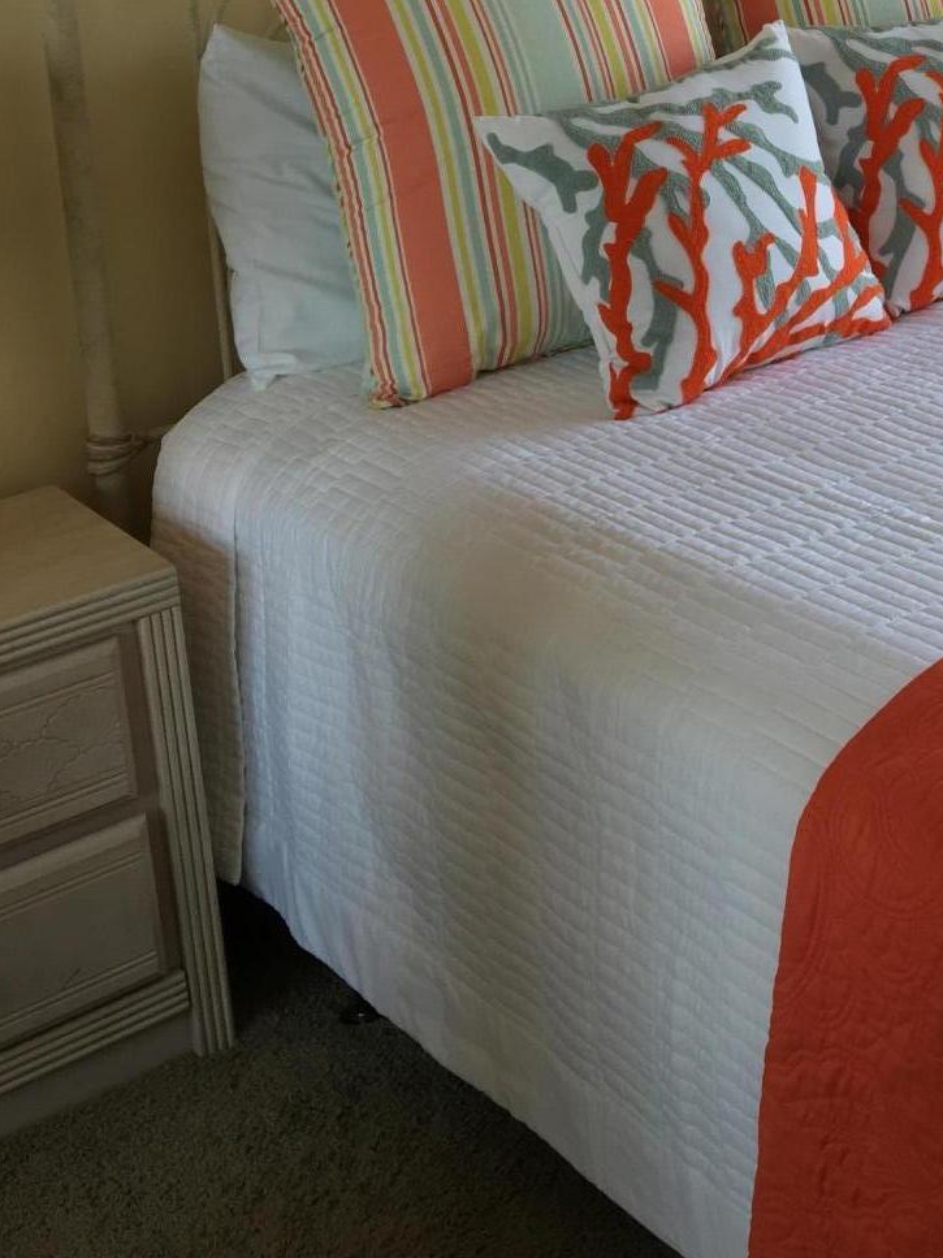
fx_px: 2180
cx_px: 950
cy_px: 30
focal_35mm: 60
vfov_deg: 30.2
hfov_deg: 23.4
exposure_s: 1/120
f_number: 2.2
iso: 32
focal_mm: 4.15
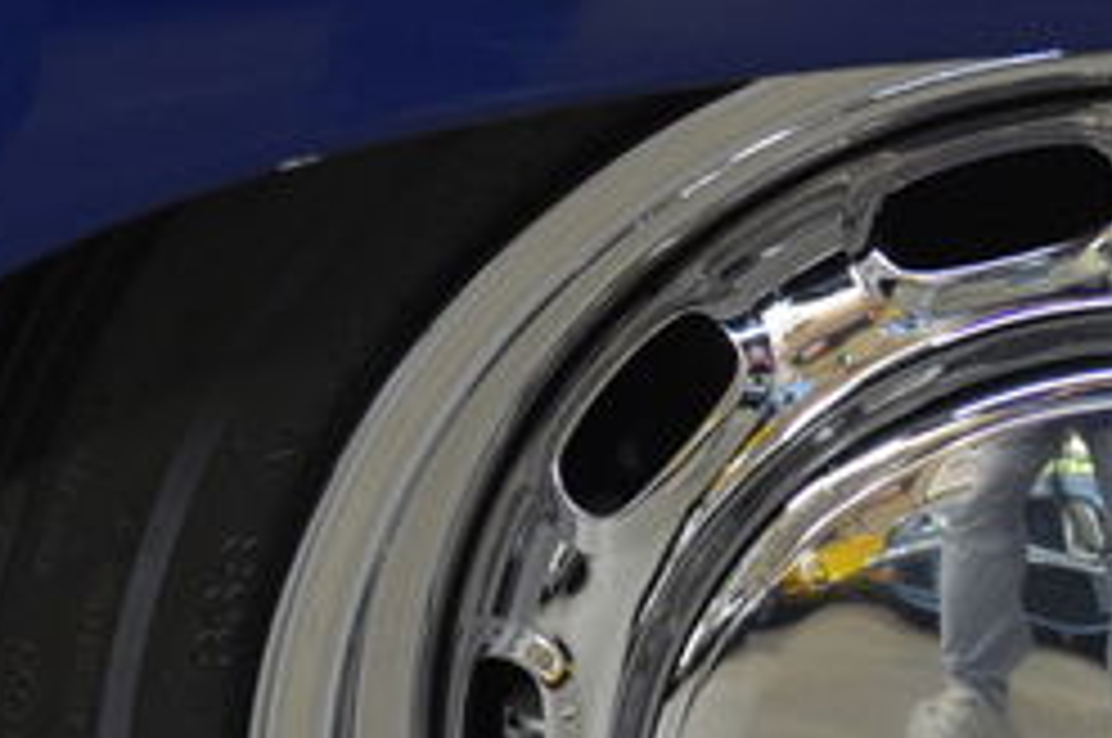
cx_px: 1085
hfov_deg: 13.6
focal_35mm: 149
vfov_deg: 9.1
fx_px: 4596
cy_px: 842
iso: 900
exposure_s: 1/30
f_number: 4.8
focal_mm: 32
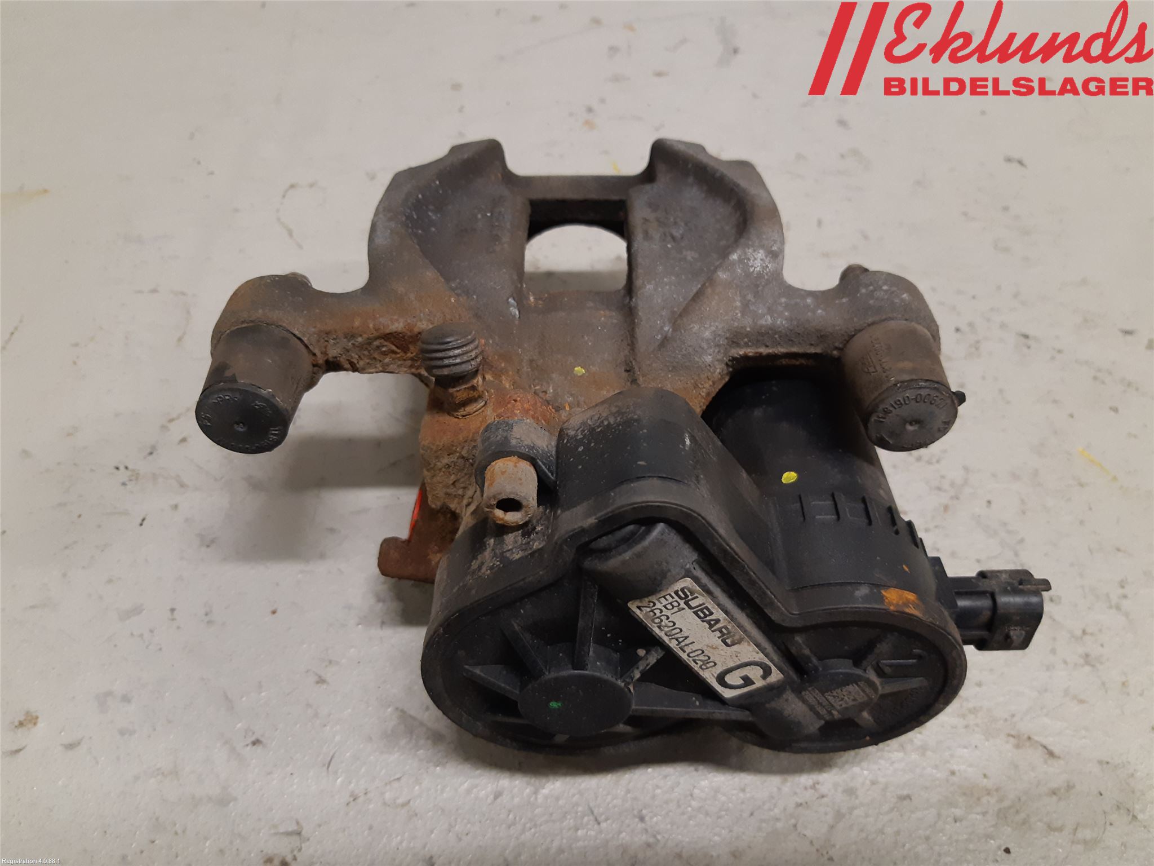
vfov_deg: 53.1
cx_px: 577
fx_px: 867
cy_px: 433
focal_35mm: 26
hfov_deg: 67.3
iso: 160
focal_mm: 3.93
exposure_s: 1/50
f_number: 1.7
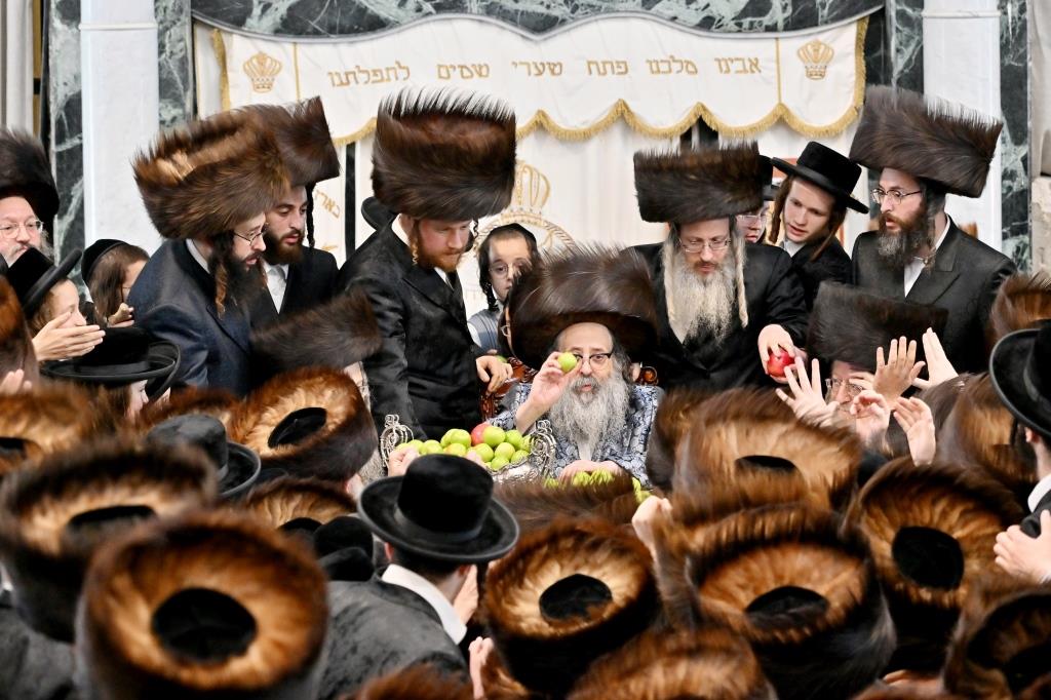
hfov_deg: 11.4
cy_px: 350
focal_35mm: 180
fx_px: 5253
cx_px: 526
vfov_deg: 7.6
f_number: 4
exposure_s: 1/320
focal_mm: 120
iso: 1250
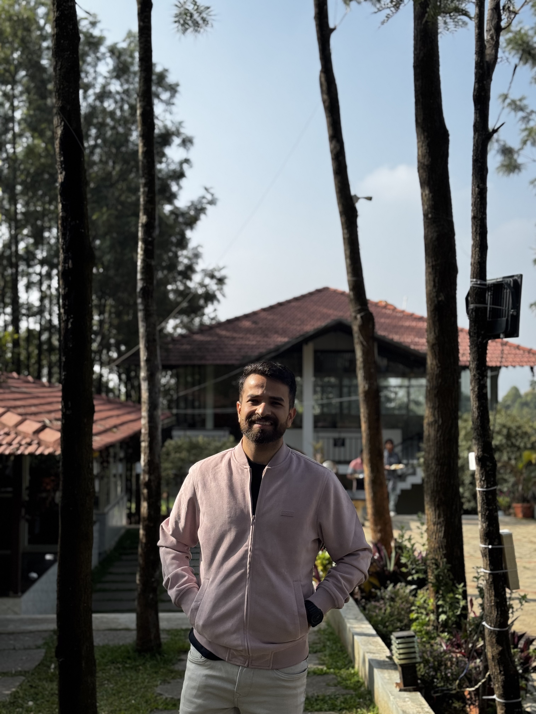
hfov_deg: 30.3
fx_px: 991
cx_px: 268
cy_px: 357
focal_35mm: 48
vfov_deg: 39.7
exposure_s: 1/2611
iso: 64
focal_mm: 6.76
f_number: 1.78
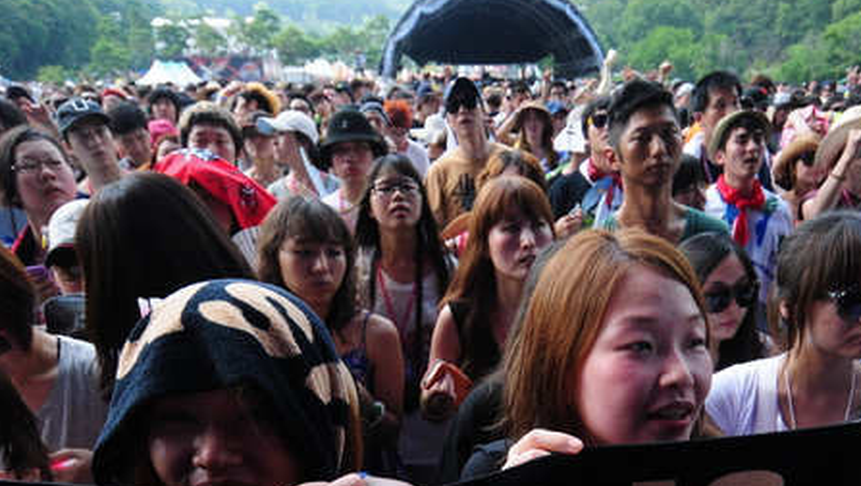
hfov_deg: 60.7
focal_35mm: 32
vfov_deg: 34.8
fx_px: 731
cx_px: 497
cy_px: 429
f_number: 4
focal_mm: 12
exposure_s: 1/800
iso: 400
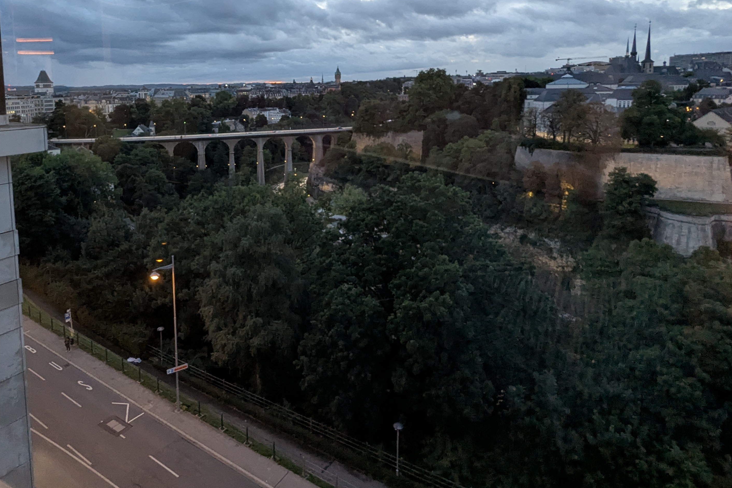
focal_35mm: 24
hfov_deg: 72.2
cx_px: 263
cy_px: 143
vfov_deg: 51.6
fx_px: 488
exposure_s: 1/24.1
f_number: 2.2
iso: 295
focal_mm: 2.35
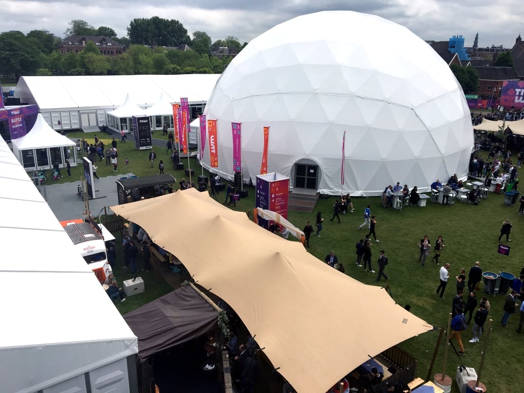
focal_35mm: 29
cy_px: 196
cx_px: 262
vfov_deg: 48.2
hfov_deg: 61.7
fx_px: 439
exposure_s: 1/3344
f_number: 2.2
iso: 25
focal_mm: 4.15
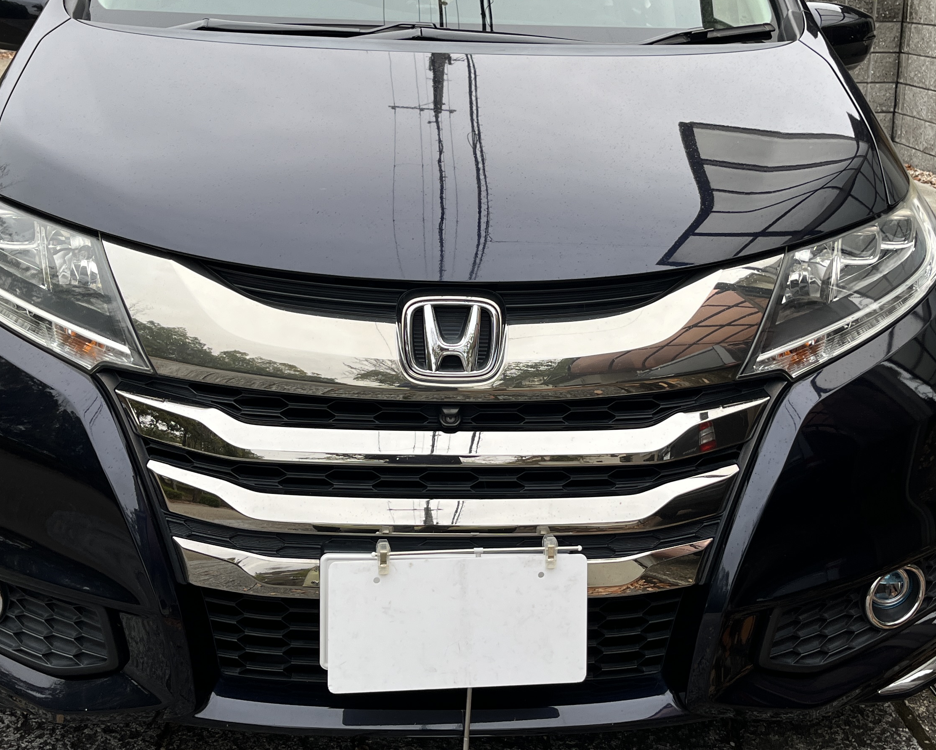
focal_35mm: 46
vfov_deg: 32.7
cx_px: 490
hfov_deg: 40.3
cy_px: 315
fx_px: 1275
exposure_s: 1/201
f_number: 1.6
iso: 40
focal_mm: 5.1
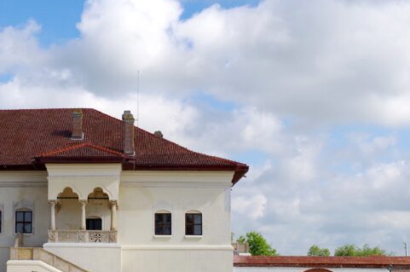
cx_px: 89
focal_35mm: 83
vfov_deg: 16.4
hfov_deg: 24.2
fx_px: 944
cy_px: 114
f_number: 14
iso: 200
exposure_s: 1/180
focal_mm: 26.25
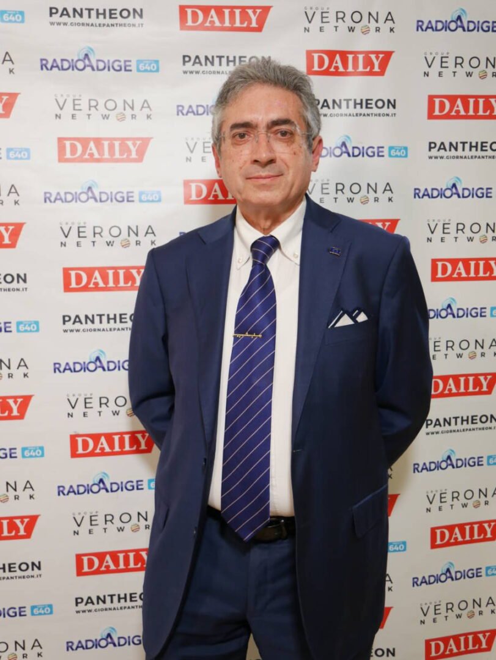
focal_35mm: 36
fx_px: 687
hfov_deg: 39.7
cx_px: 248
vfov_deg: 51.3
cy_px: 330
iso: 800
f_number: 3.9
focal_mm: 18
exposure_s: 1/60
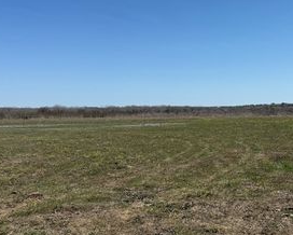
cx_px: 220
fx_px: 373
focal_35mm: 43
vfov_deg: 34.8
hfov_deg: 41.6
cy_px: 96
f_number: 1.78
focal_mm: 6.76
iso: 80
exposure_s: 1/7353
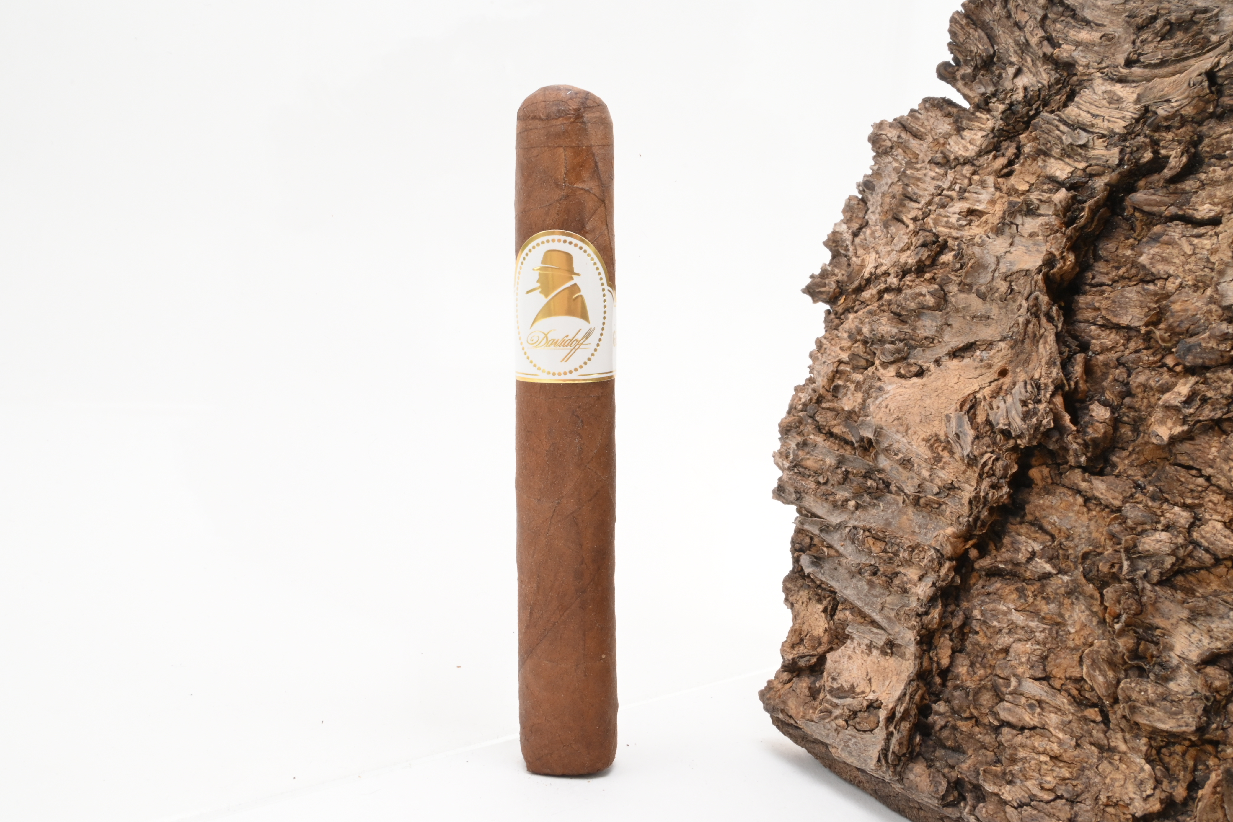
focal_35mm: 39
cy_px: 411
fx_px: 1336
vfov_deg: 34.2
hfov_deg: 49.6
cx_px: 616
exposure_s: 1/15
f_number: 22
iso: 640
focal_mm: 26
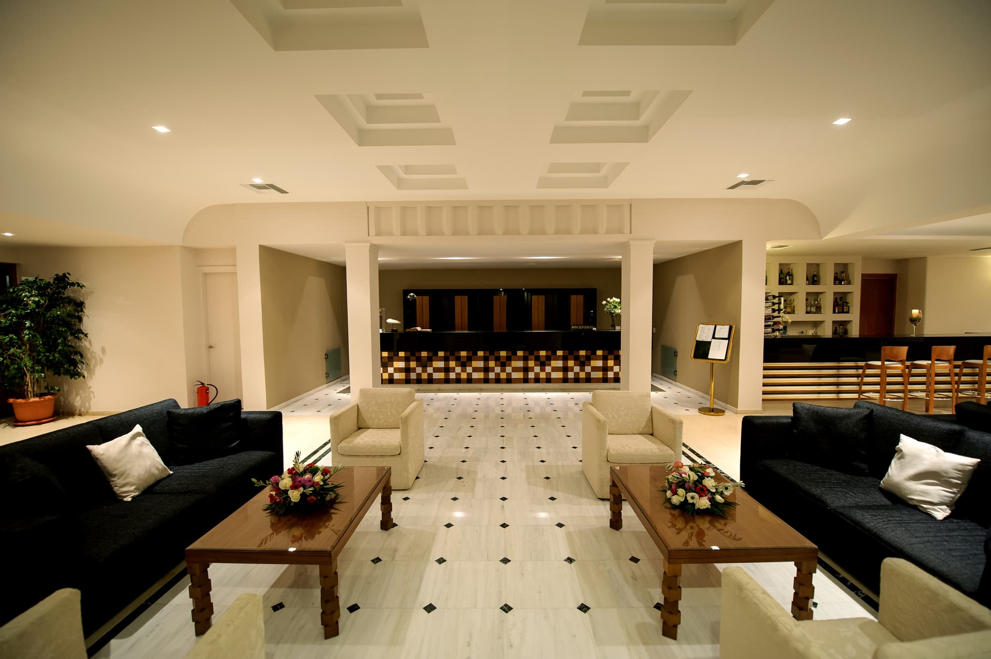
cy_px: 330
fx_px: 385
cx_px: 496
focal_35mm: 14
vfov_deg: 81.1
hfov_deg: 104.3
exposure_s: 1/30
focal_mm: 14
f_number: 2.8
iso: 800
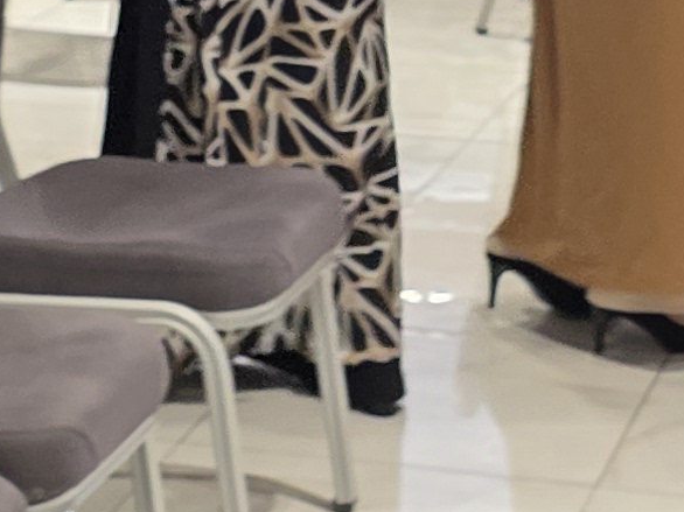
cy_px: -85
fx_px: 3101
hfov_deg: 12.6
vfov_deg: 9.3
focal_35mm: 157
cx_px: 403
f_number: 1.7
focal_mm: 6.3
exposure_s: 1/100
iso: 200
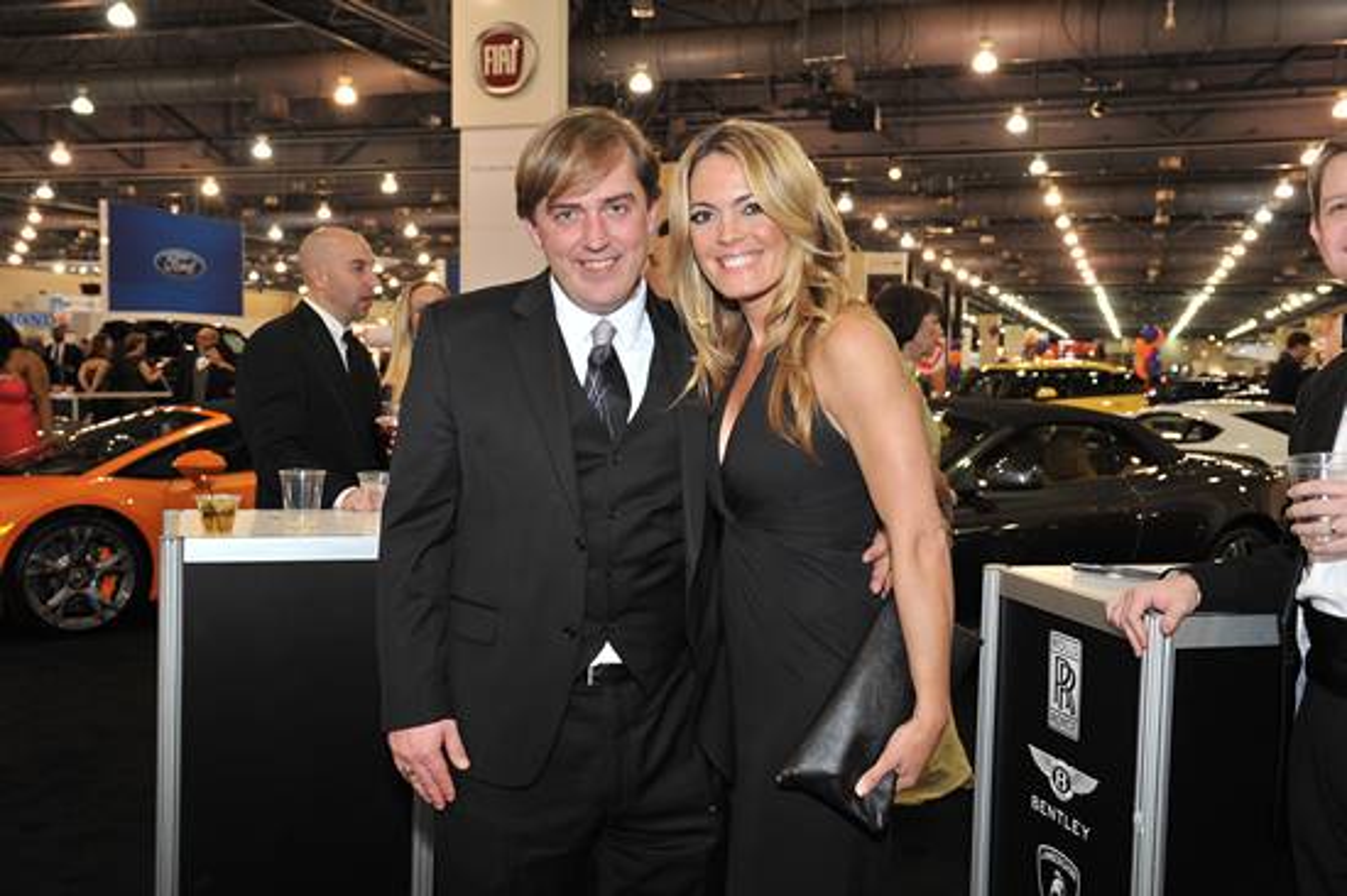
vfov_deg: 35.0
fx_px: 1421
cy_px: 448
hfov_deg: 50.7
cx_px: 674
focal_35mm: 38
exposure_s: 1/125
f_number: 5.6
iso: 1250
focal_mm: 38
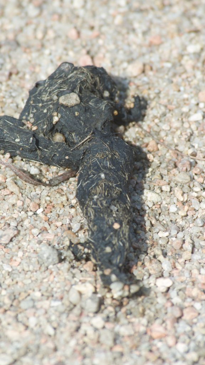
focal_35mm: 584
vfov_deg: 3.7
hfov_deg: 2.1
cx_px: 99
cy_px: 183
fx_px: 5642
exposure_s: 1/500
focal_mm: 370
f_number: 7.1
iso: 400
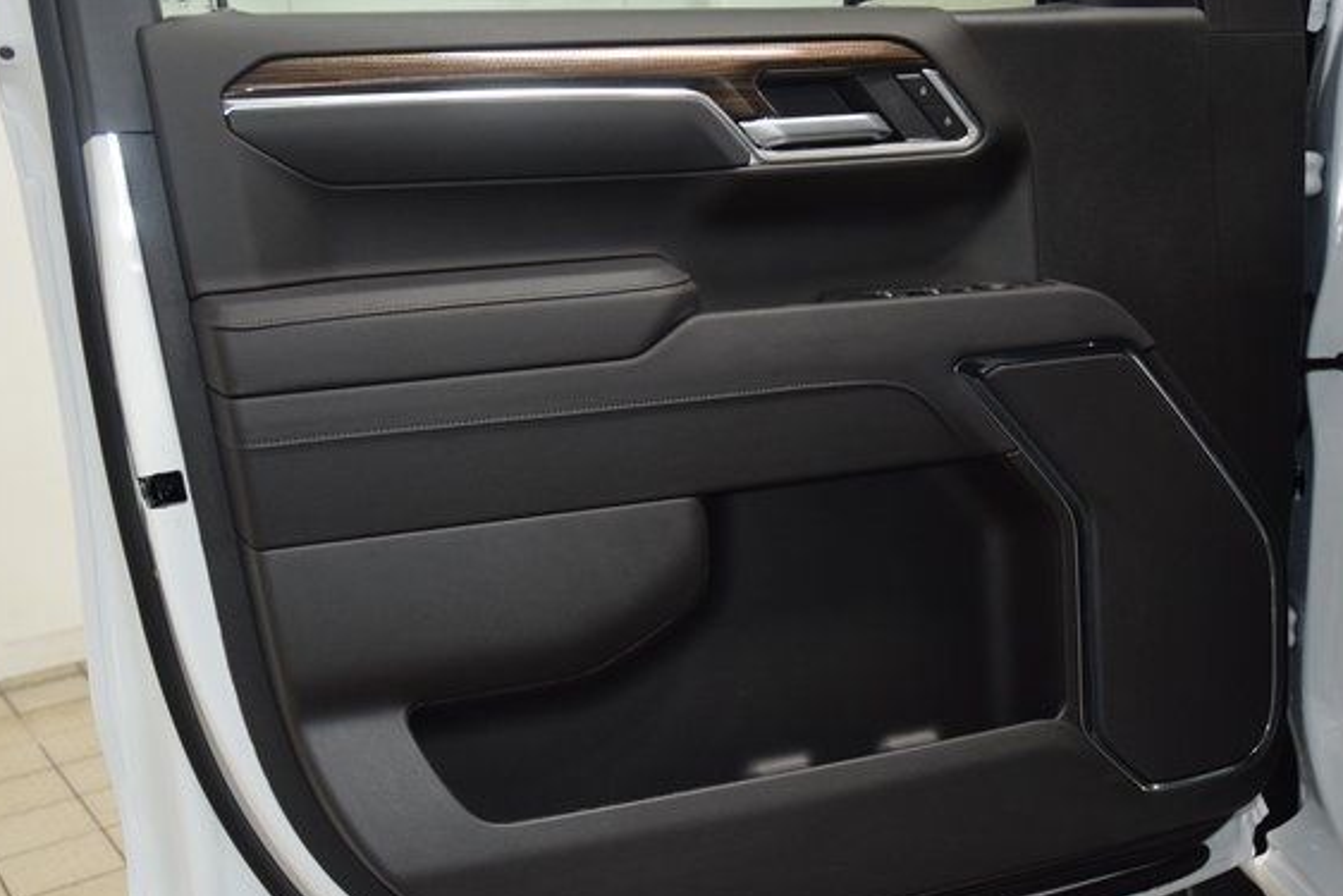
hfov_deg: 47.4
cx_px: 657
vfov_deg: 32.6
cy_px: 465
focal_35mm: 41
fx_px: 1530
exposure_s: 1/60
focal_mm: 24
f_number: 3.8
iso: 1000
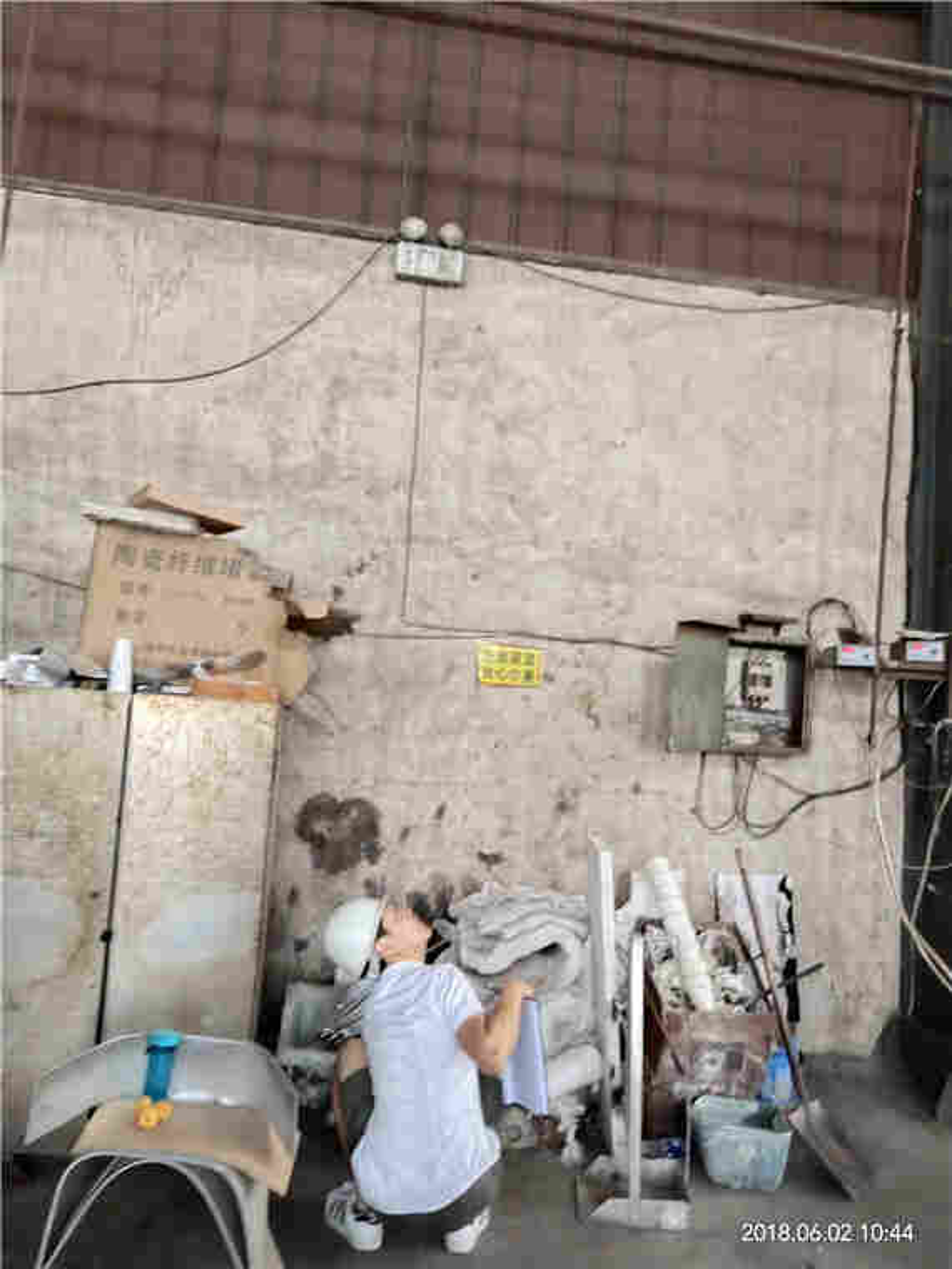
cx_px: 476
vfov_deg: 60.0
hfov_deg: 46.8
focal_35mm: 30
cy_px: 634
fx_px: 1100
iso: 305
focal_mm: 3.95
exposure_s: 1/50
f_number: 1.8
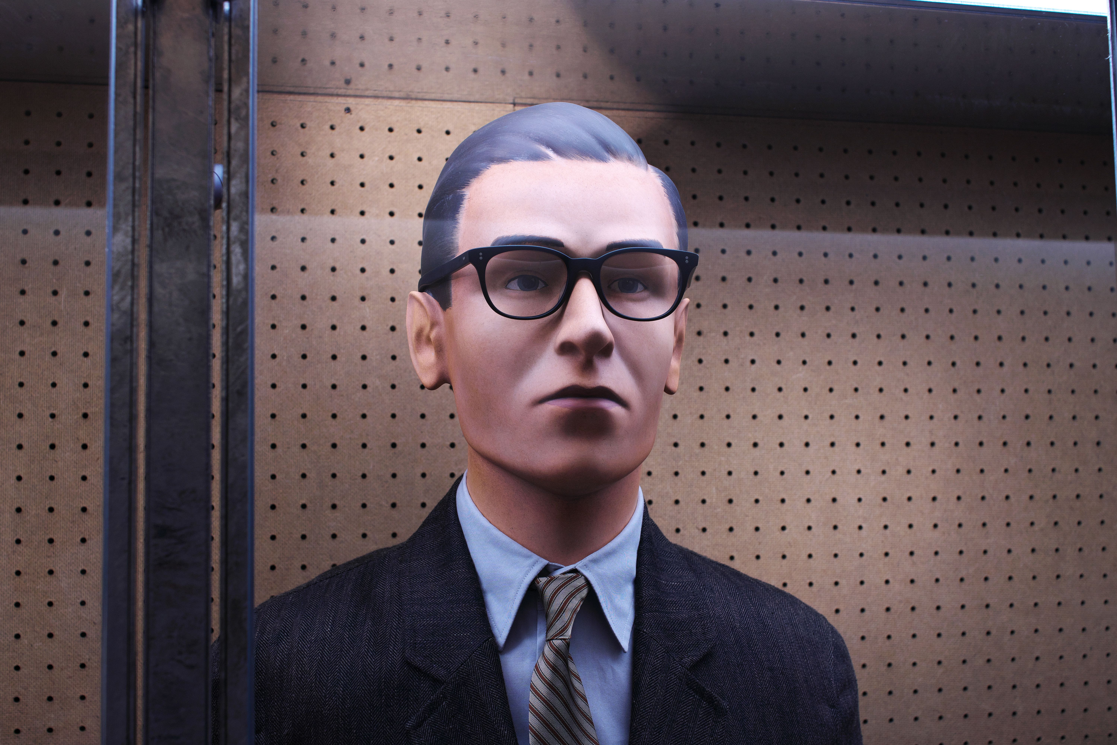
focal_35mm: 45
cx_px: 558
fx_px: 1396
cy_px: 372
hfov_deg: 43.6
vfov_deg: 29.9
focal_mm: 30
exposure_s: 1/100
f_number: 5
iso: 100
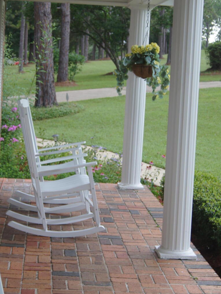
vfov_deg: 24.7
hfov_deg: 18.6
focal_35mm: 79
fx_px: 672
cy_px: 122
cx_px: 86
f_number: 5
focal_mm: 28
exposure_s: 1/80
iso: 100
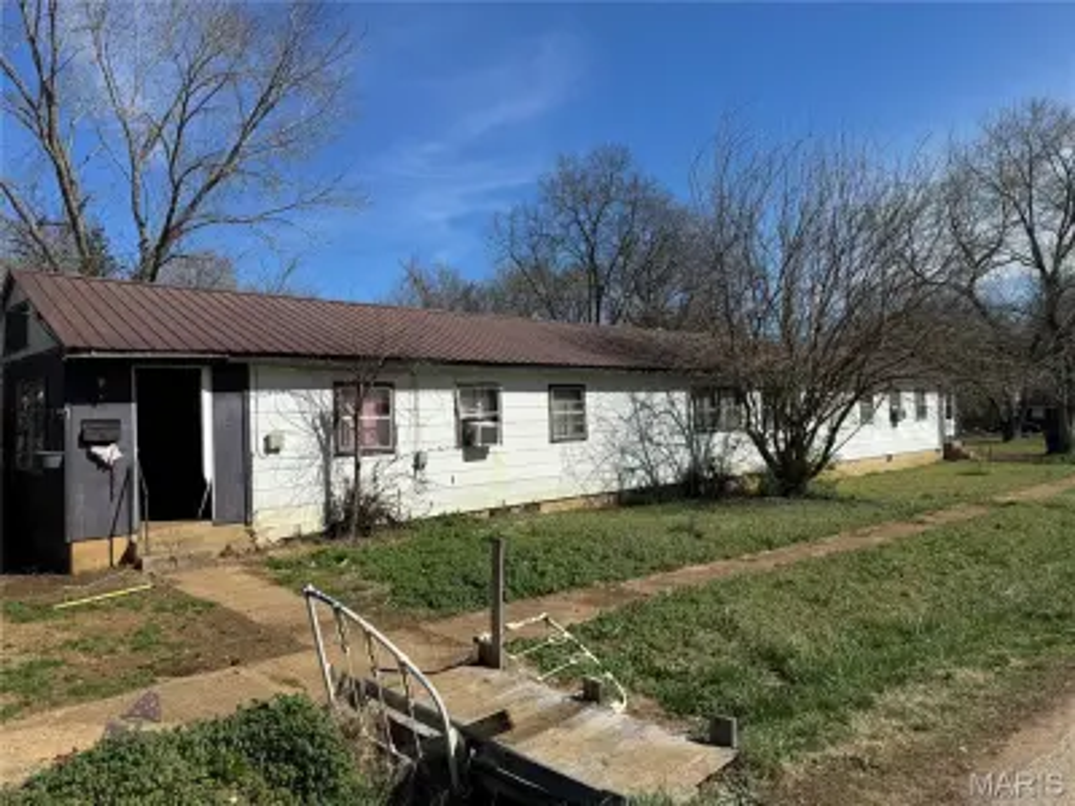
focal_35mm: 24
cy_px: 403
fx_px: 745
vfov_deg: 56.8
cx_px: 538
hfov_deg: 71.6
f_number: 1.78
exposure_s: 1/5814
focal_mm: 6.76
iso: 80
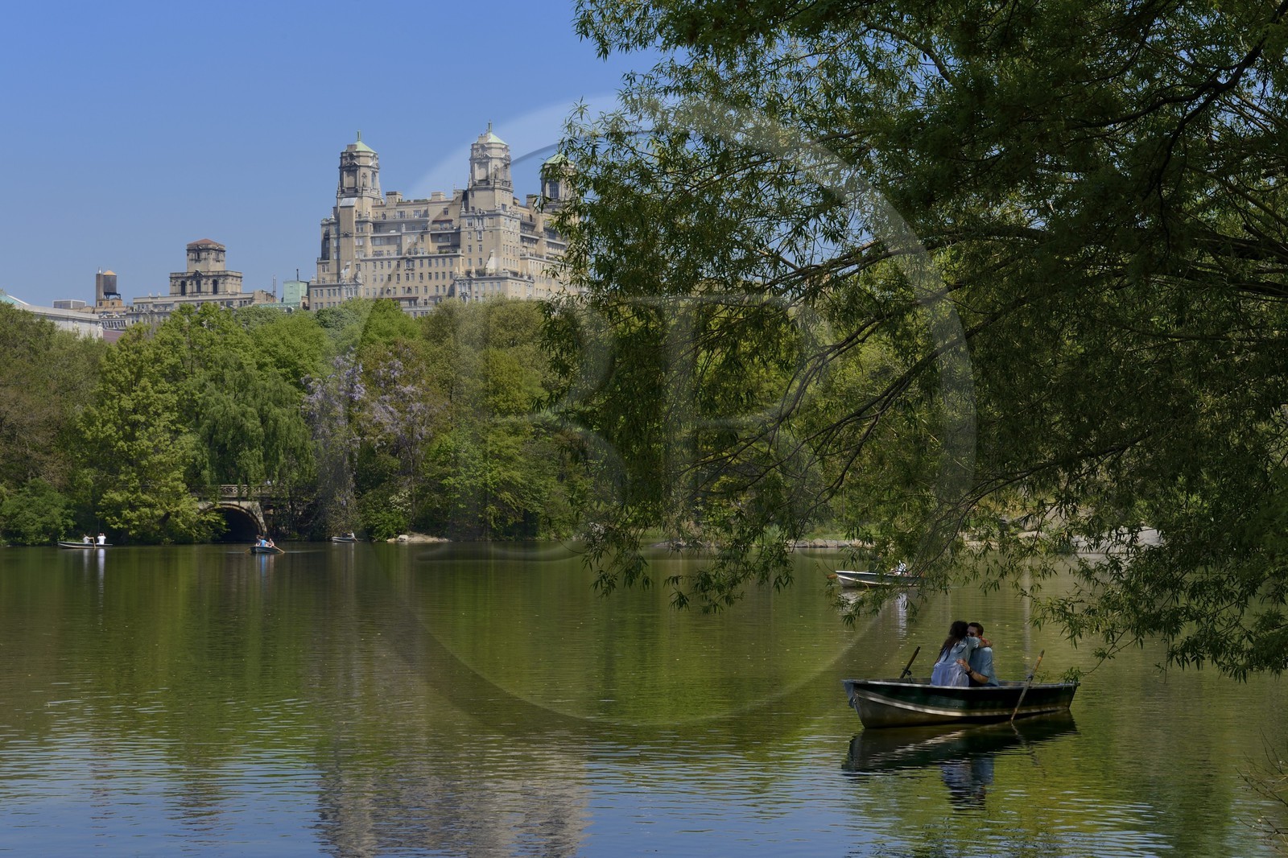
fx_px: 2504
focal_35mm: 70
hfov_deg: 28.8
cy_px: 429
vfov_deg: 19.4
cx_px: 644
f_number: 13
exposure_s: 1/200
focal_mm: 70
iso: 400
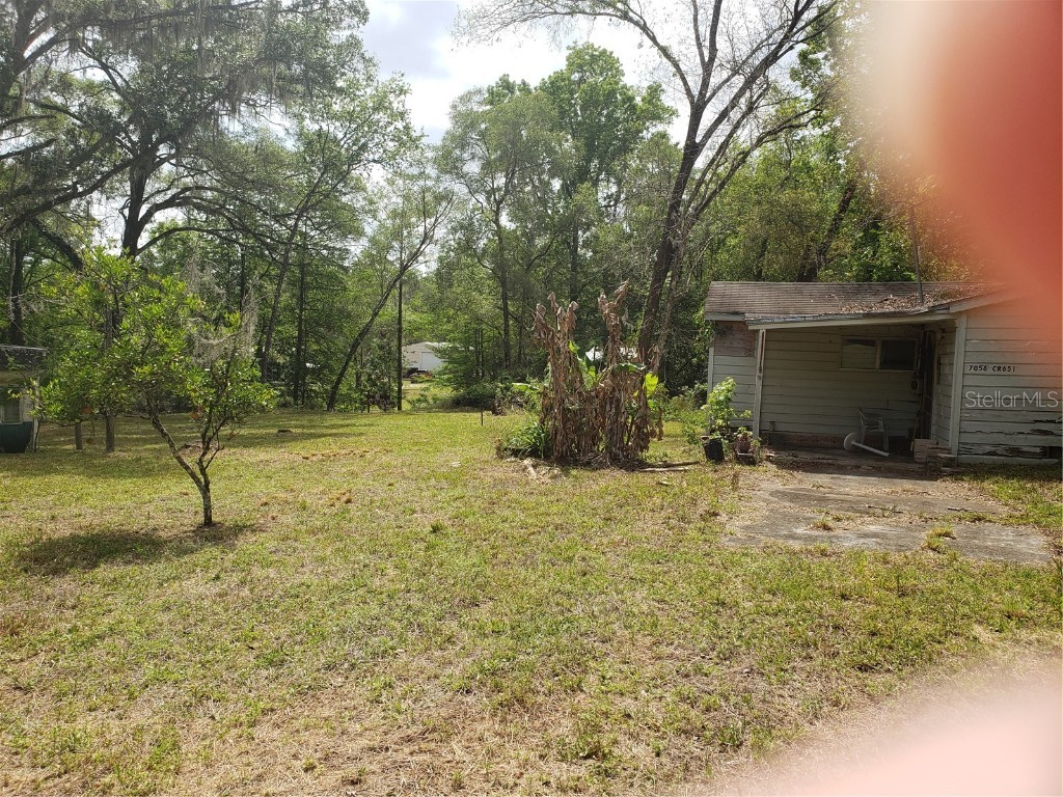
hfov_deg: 67.3
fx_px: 798
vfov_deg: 53.1
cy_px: 398
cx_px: 532
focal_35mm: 26
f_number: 2.4
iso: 50
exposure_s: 1/909
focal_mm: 4.3
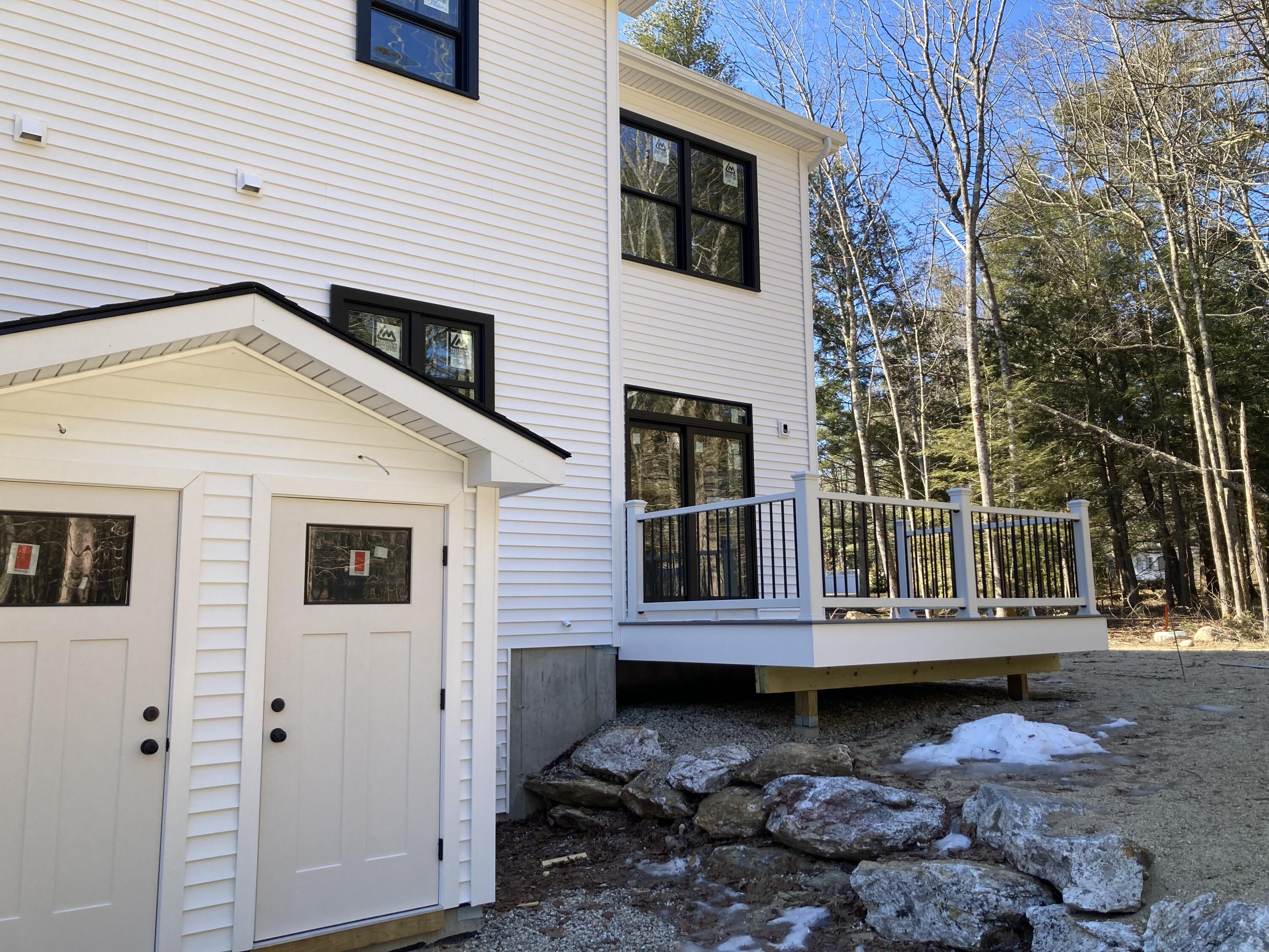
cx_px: 634
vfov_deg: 49.7
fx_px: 1026
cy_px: 476
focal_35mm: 28
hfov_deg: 63.4
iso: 20
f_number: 1.8
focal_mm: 3.99
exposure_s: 1/392
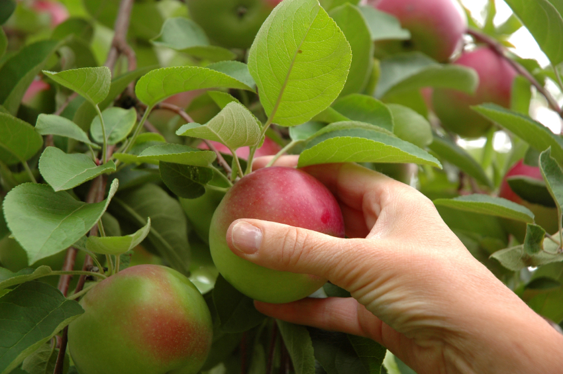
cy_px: 187
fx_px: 1640
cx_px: 282
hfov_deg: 19.5
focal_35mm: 105
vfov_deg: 13.0
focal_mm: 70
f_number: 4.5
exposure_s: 1/200
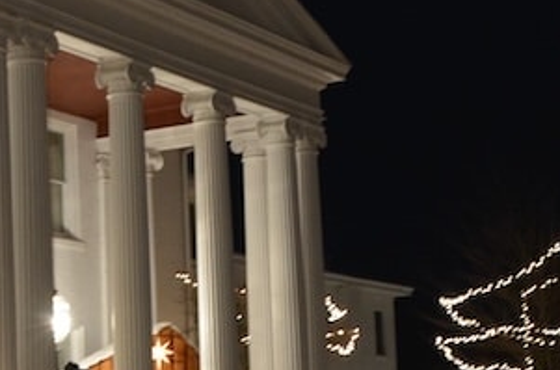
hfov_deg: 19.6
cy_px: 145
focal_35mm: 92
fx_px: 1427
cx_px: -253
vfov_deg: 14.8
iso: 800
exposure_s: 1/4
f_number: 5
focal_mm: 18
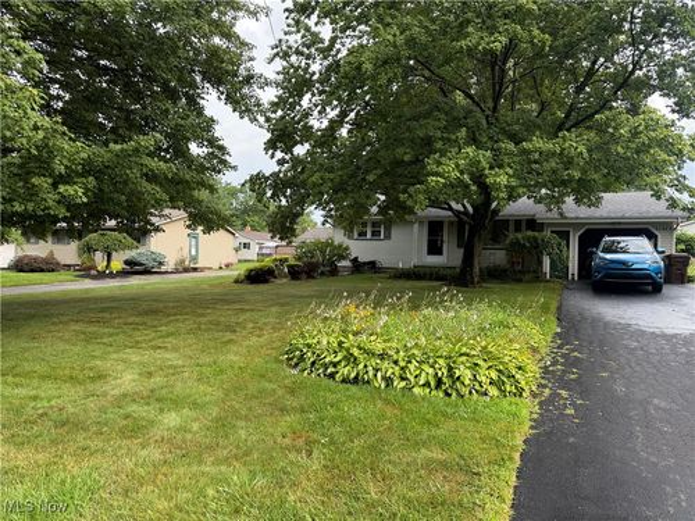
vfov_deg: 56.8
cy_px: 260
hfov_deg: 71.6
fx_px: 482
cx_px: 348
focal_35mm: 24
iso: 100
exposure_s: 1/822
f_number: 1.78
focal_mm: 6.76
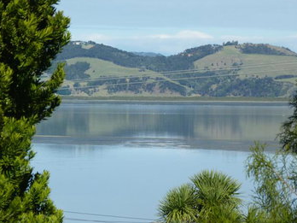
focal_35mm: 320
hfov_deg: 6.2
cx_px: 146
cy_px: 116
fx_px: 2746
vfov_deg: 4.6
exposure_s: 1/400
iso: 80
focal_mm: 50
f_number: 5.6
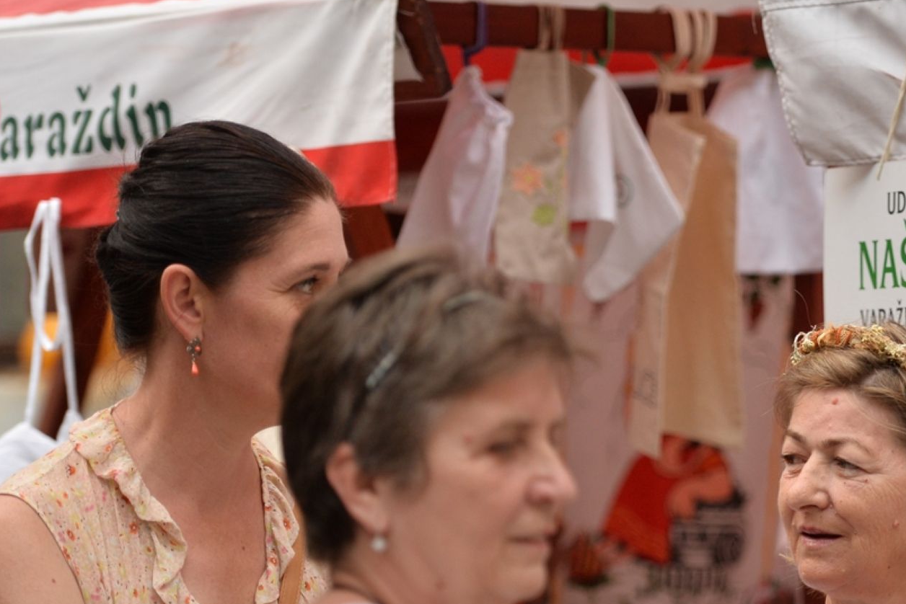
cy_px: 570
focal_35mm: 219
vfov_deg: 6.3
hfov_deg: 9.3
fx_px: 5512
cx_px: 843
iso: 1000
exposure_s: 1/1000
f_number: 2.8
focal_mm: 110
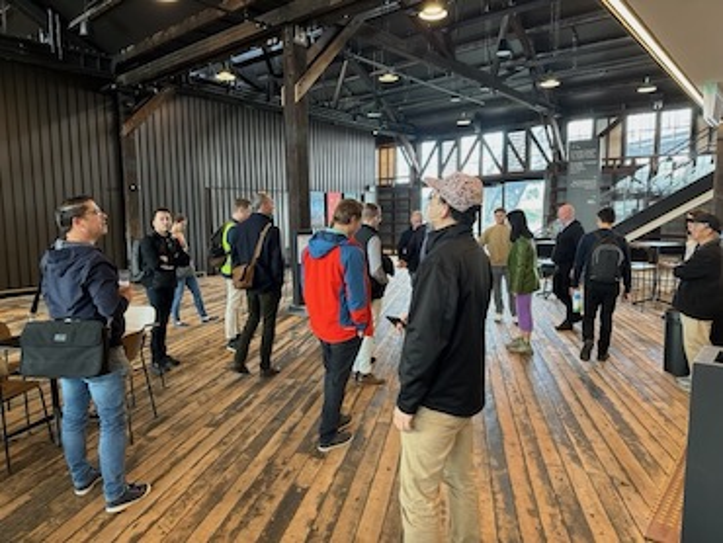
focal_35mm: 24
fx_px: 502
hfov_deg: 71.6
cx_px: 362
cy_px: 272
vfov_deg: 56.9
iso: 200
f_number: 1.78
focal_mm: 6.86
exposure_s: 1/63
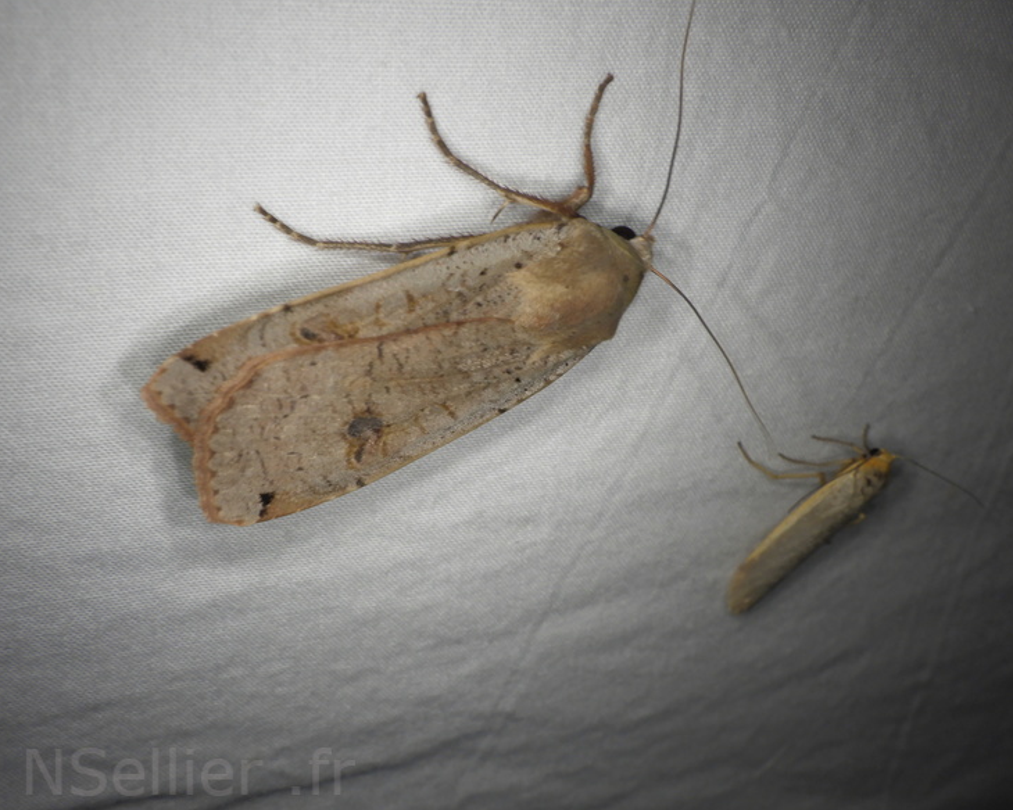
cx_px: 468
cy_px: 404
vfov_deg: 41.2
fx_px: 1079
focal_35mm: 36
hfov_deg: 50.2
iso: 125
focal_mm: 6.1
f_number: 4.6
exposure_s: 1/160
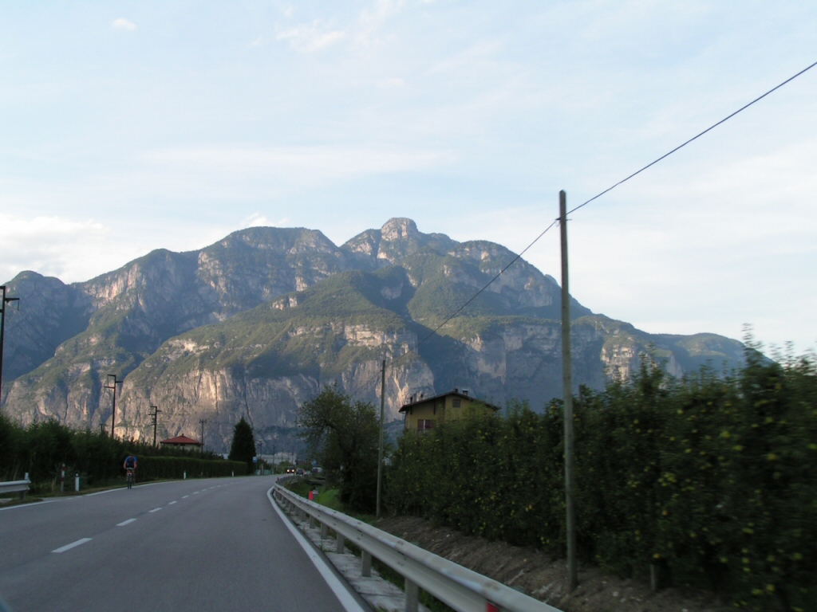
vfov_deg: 30.9
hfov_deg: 40.4
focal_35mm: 47
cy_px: 306
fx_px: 1109
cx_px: 408
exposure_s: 1/160
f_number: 5.6
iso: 50
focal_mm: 7.8
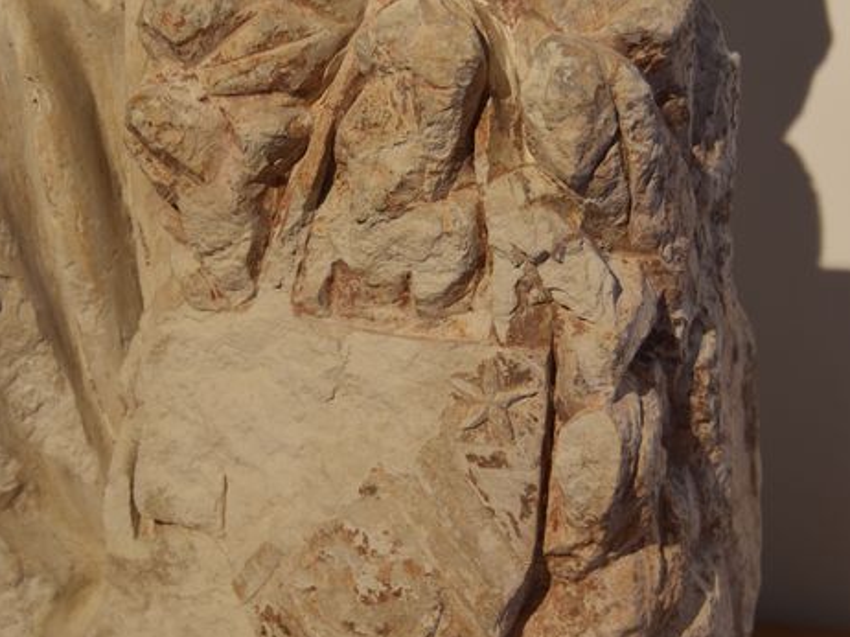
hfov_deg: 27.8
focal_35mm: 70
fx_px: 1718
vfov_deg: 21.0
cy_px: 317
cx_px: 424
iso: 400
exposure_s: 1/80
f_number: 4.5
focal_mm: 32
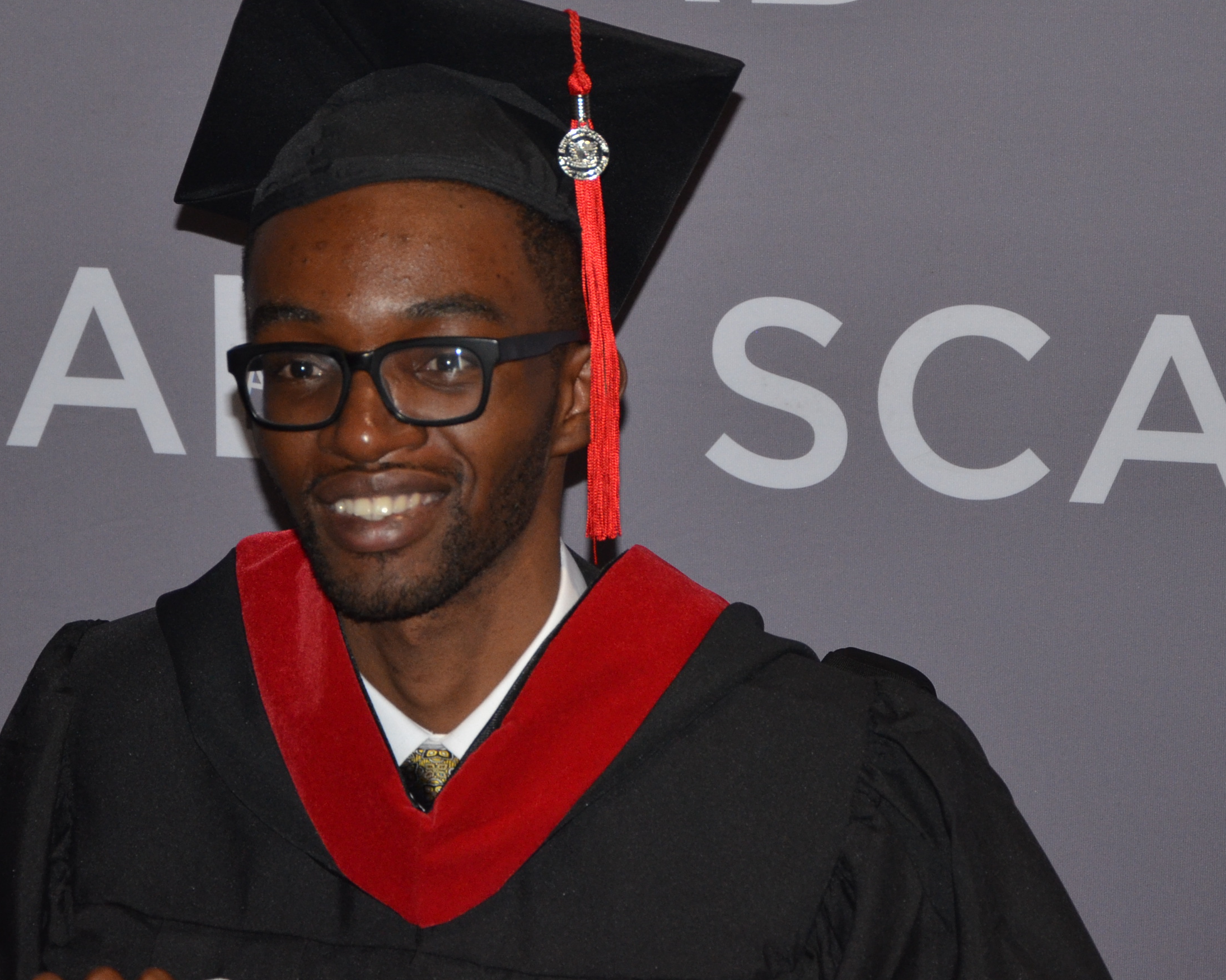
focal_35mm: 147
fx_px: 5334
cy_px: 310
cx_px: 593
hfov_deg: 13.1
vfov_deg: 10.5
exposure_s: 1/60
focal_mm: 62
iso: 800
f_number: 5.3
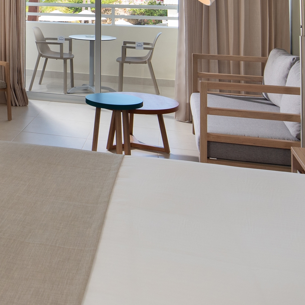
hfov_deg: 28.4
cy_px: 3
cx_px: -41
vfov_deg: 29.6
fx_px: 538
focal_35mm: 54
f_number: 8
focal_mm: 19
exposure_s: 1/25
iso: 250
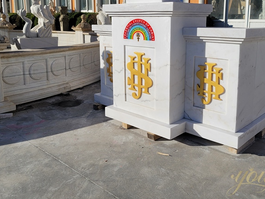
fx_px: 268
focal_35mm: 35
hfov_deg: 52.2
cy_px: 70
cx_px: 159
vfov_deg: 40.3
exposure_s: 1/1853
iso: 20
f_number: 1.8
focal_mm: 7
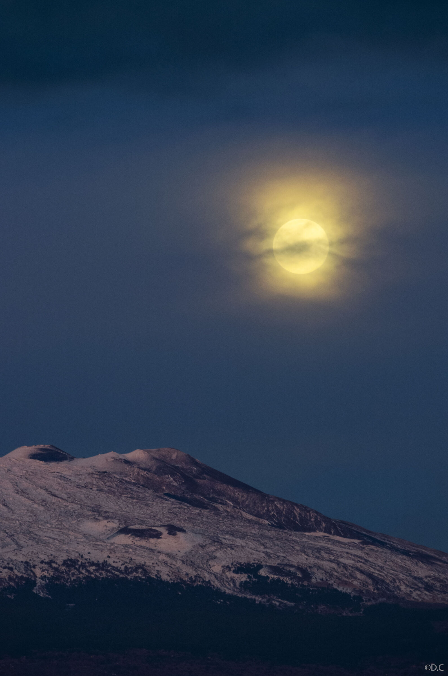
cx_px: 224
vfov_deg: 6.3
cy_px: 338
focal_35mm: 330
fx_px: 6186
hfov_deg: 4.1
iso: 320
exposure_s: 1/15
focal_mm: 220
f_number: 5.6
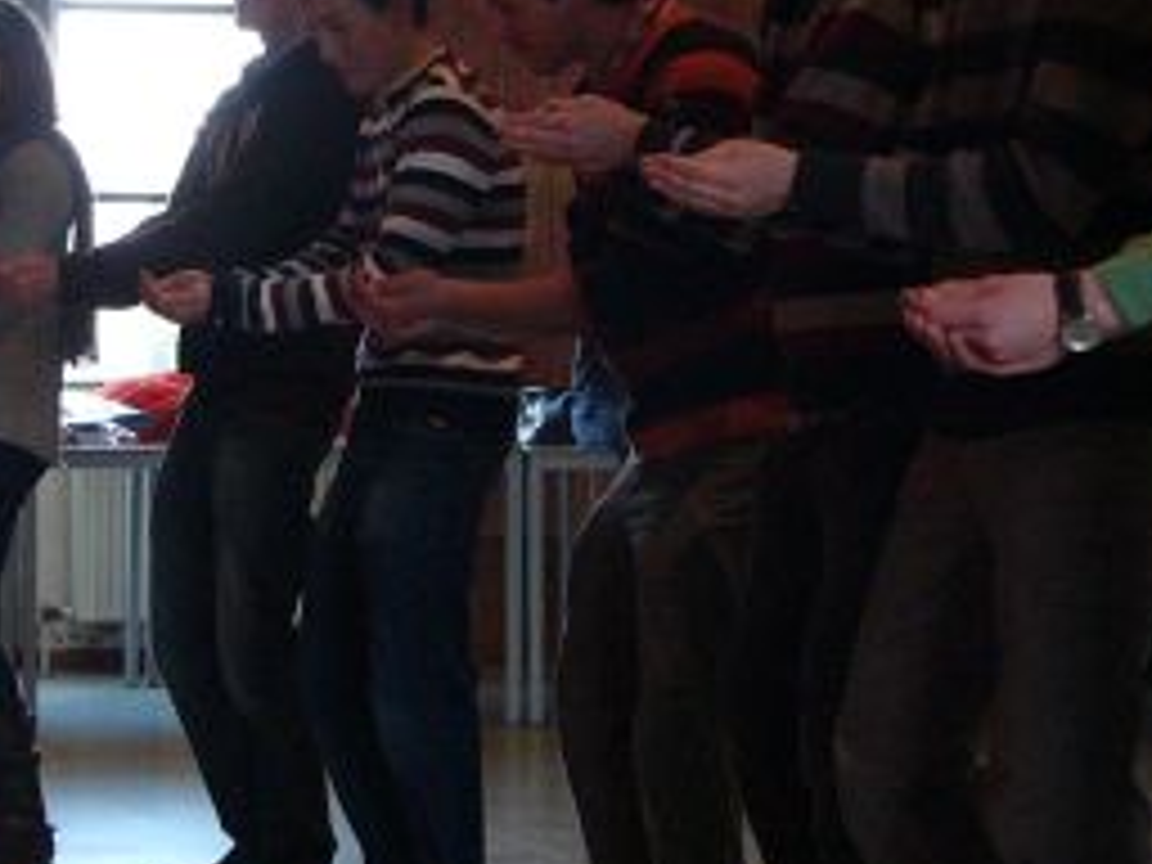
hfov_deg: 15.7
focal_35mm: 125
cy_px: 212
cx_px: 356
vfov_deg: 11.8
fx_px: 4160
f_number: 2.8
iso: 200
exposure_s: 1/60
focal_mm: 8.3
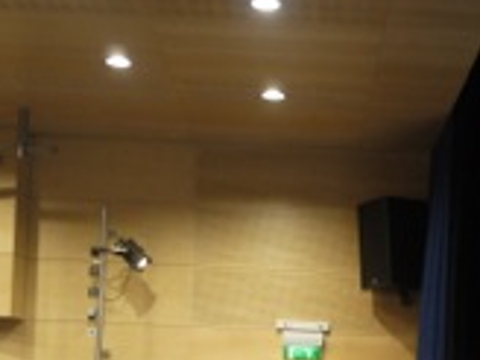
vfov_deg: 18.5
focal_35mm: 75
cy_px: 445
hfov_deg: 25.8
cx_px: 328
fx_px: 1040
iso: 400
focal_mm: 14
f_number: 2.5
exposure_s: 1/40
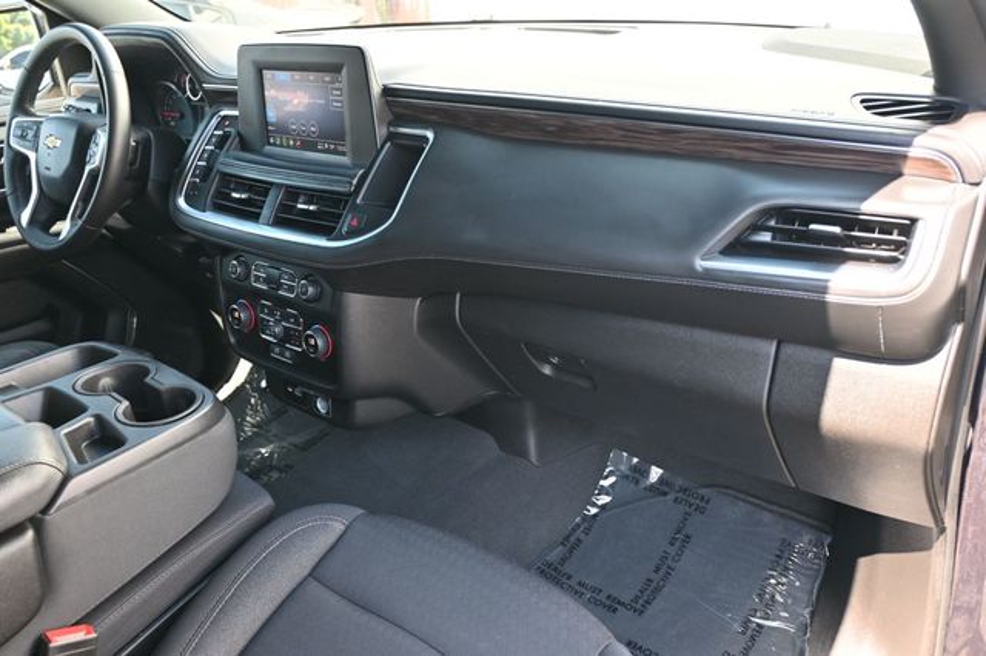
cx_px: 493
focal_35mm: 29
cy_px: 328
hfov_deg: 63.2
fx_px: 801
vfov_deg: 44.6
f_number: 3.8
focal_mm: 19.5
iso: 640
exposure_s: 1/125
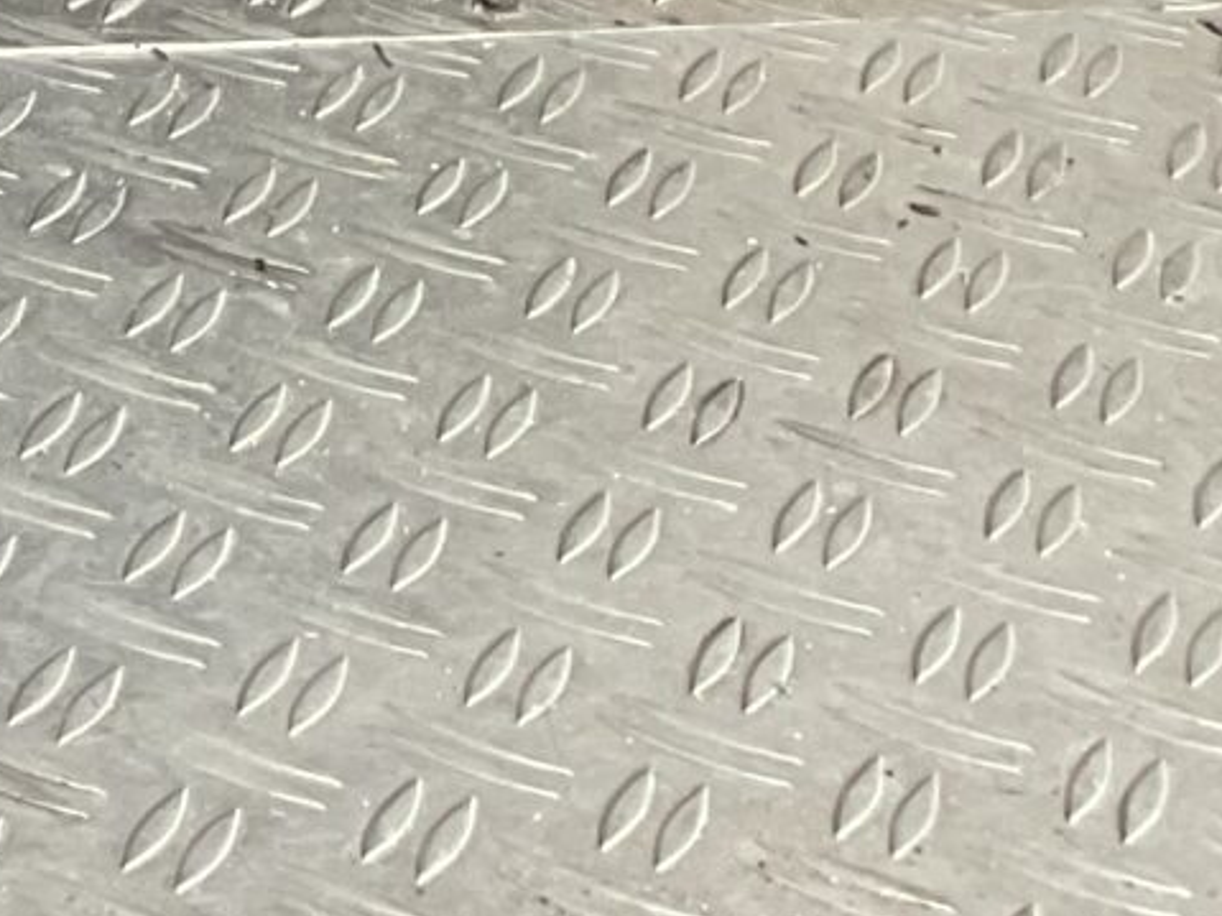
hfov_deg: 10.5
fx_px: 5470
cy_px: -1518
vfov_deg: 8.5
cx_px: -1916
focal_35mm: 155
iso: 40
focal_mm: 3
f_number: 1.8
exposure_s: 1/60
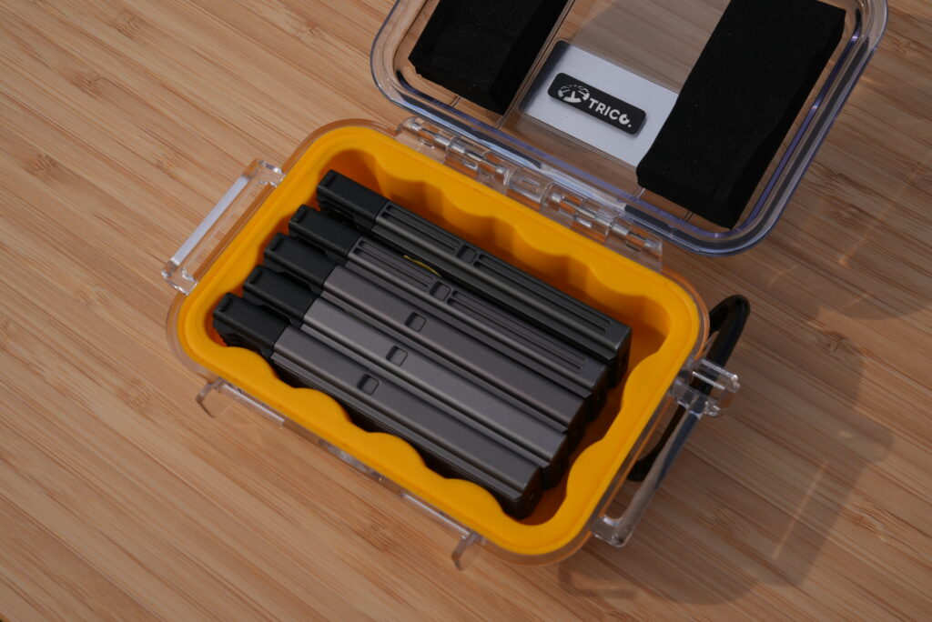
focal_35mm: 48
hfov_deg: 41.1
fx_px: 1243
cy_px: 311
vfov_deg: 28.1
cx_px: 466
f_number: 20
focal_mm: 48
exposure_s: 1/160
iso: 200
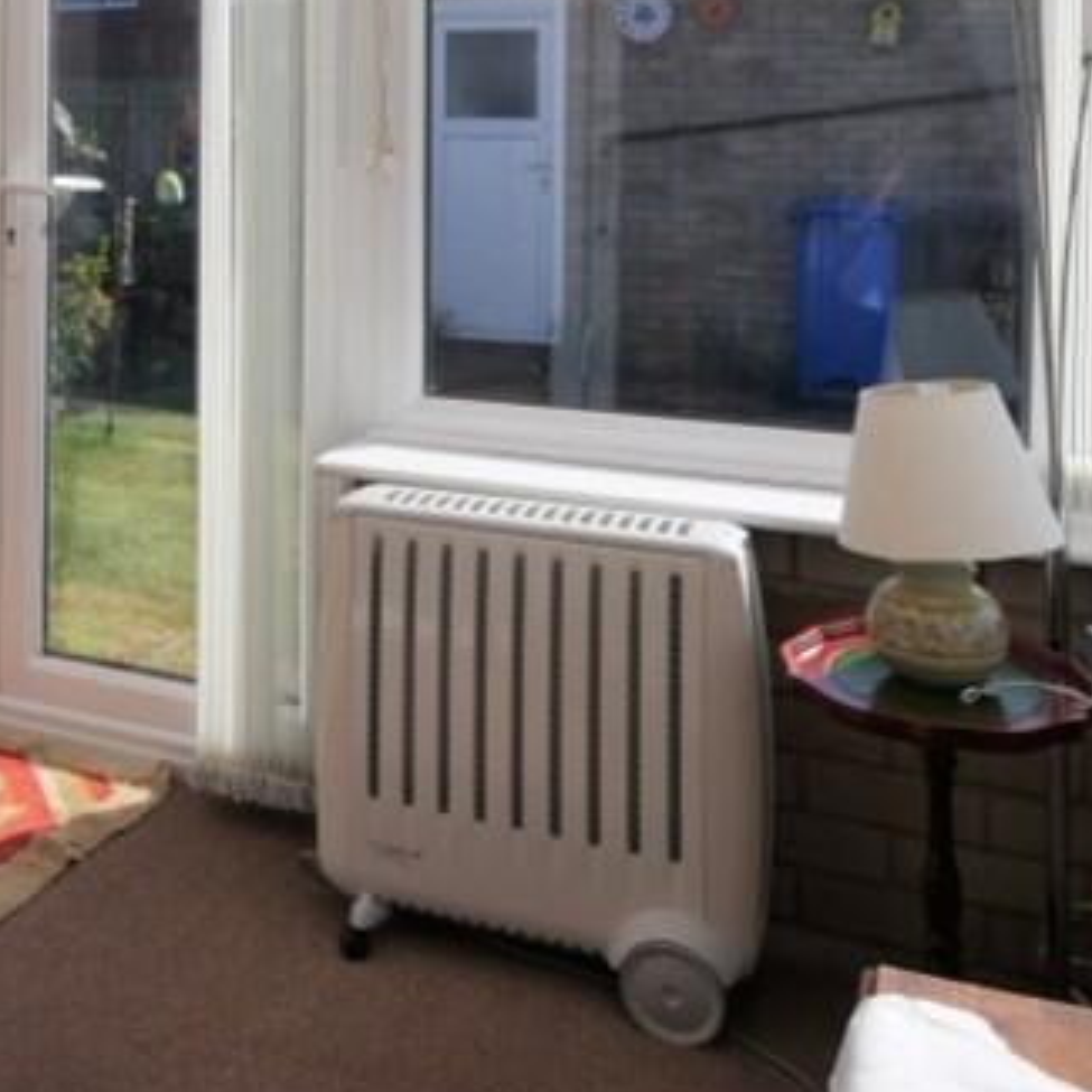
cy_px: 89
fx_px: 1392
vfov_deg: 39.4
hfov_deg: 41.4
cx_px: 259
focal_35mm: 39
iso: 200
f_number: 8
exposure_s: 1/400
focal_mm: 7
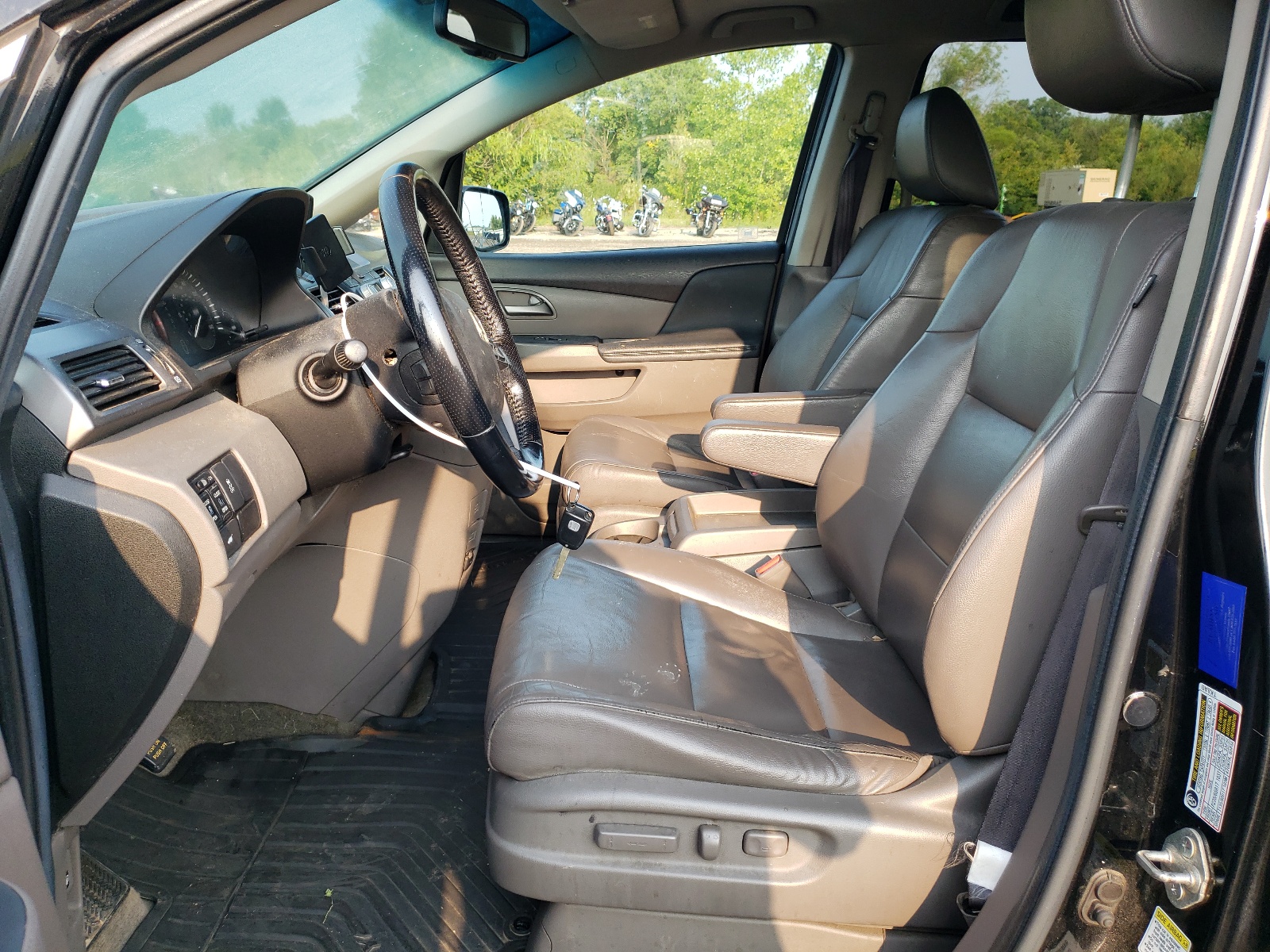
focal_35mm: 26
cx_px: 635
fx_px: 954
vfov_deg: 53.1
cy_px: 476
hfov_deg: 67.3
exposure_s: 1/323
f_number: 1.5
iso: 50
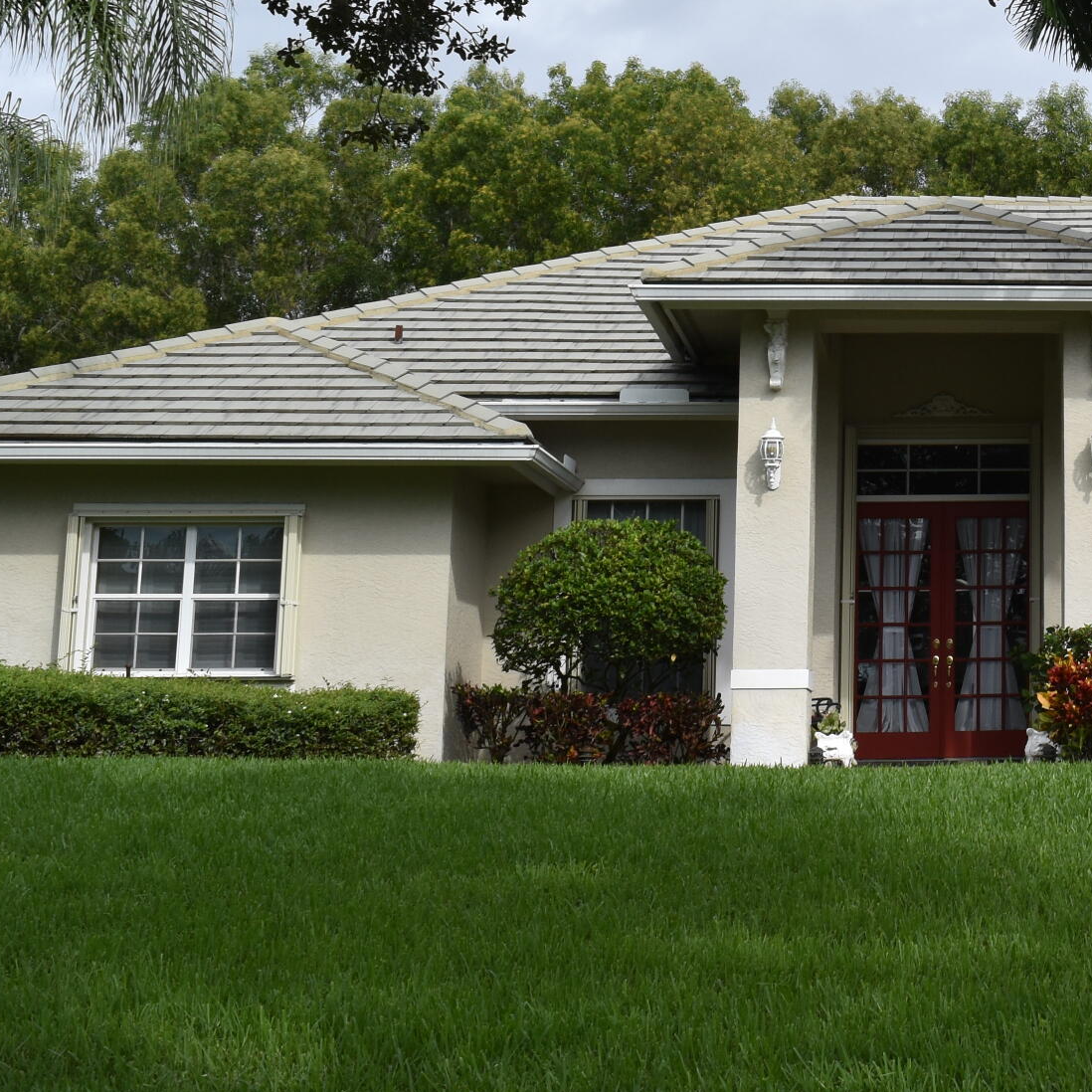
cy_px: 174
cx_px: 1325
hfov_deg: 21.8
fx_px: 2611
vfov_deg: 23.2
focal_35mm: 73
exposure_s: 1/320
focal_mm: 21
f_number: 9
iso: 200
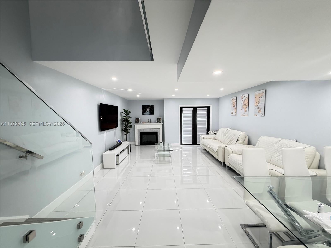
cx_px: 166
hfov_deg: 102.1
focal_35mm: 14
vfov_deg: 85.7
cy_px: 124
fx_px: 134
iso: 200
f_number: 2.2
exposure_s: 1/60
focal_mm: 2.22
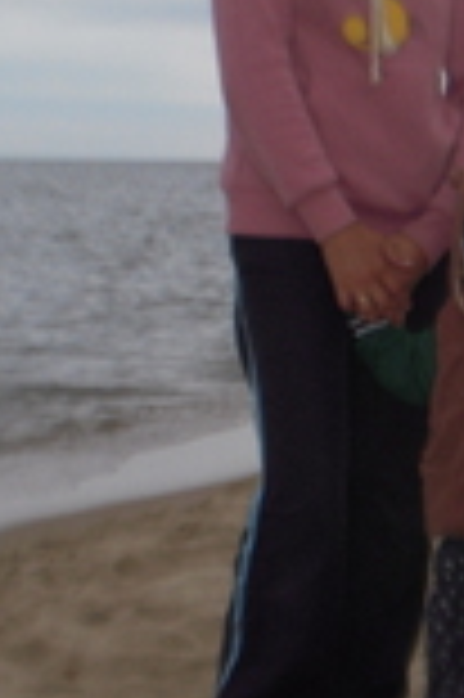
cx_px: 514
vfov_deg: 17.8
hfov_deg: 11.7
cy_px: 311
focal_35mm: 115
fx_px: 2228
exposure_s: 1/800
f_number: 3.3
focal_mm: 6.3
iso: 100
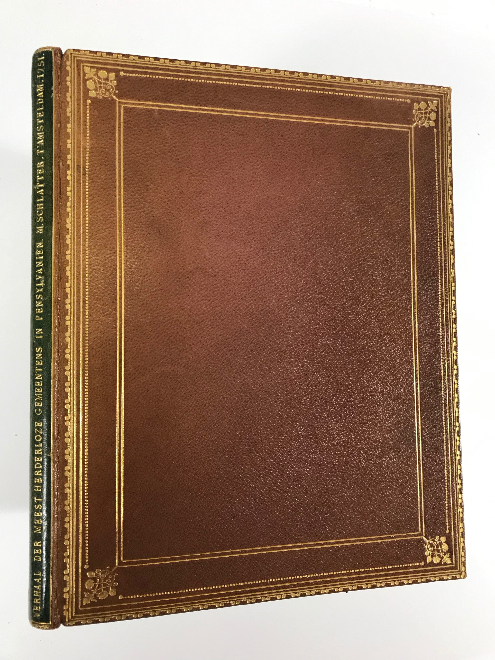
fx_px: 534
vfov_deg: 63.4
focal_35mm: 28
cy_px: 330
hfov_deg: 49.7
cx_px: 248
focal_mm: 3.99
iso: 25
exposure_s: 1/33
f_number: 1.8
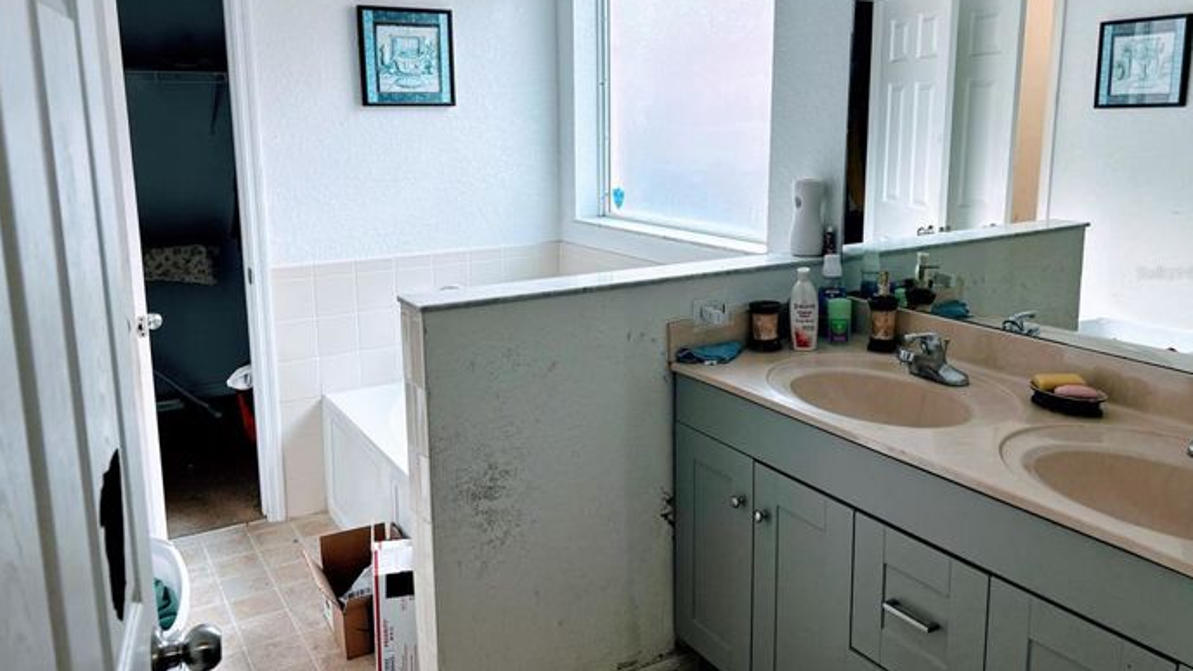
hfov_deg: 66.1
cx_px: 597
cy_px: 272
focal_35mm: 29
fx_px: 917
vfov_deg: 40.0
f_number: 1.5
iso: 64
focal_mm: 5.7
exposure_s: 1/120
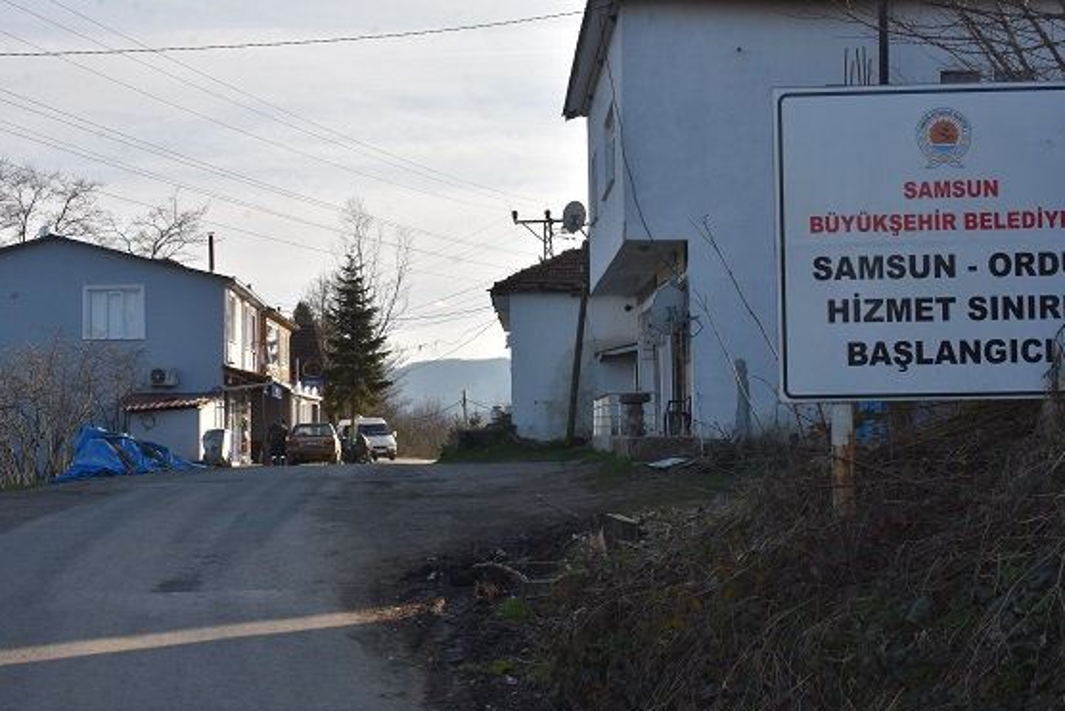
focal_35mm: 55
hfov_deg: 36.2
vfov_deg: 24.6
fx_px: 1627
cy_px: 337
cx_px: 542
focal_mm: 34
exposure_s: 1/250
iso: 400
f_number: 14
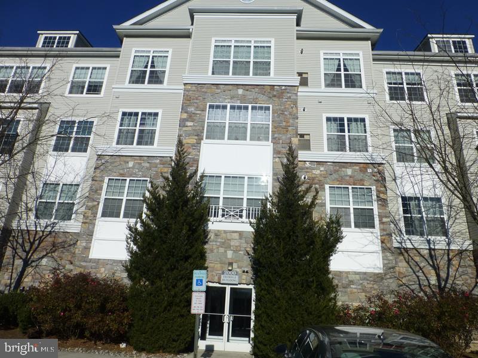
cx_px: 239
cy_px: 179
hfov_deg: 71.6
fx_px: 331
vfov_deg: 56.8
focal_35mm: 24
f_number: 4.5
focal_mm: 4.3
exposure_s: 1/2000
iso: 100
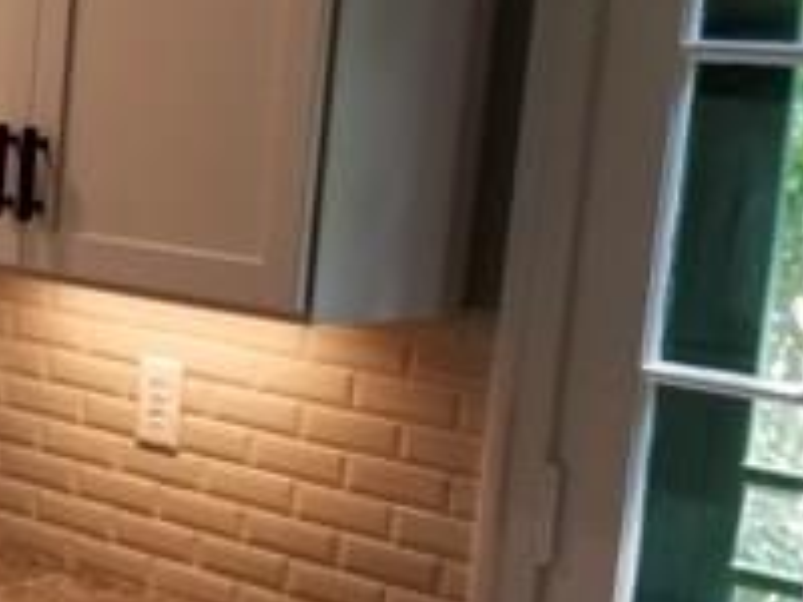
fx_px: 1925
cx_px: 64
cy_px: 361
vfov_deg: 17.8
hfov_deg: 22.9
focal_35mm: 83
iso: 64
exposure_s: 1/60
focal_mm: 4.25
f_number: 1.7
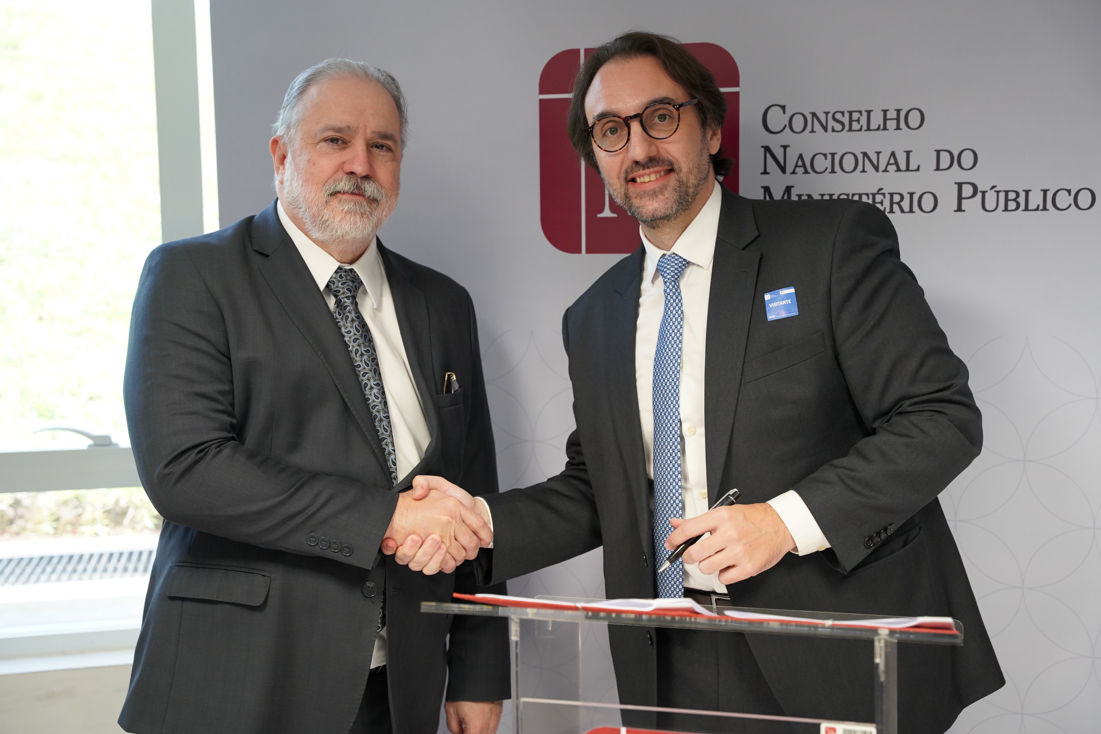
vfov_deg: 27.0
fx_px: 1526
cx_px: 550
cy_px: 367
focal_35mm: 50
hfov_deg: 39.7
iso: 2500
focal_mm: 49.9
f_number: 4
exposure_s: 1/160
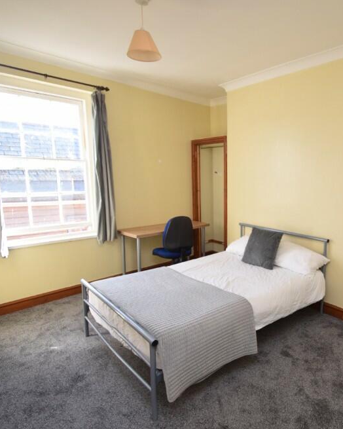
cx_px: 280
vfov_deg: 75.0
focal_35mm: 22
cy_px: 213
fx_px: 279
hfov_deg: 57.8
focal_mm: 10
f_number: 5.6
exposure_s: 1/125
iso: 360
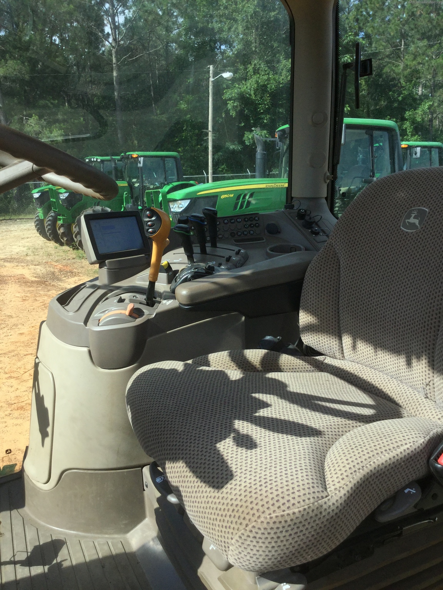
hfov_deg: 45.4
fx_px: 529
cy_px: 295
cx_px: 222
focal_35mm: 31
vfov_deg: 58.4
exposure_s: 1/947
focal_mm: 3.3
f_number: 2.4
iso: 25
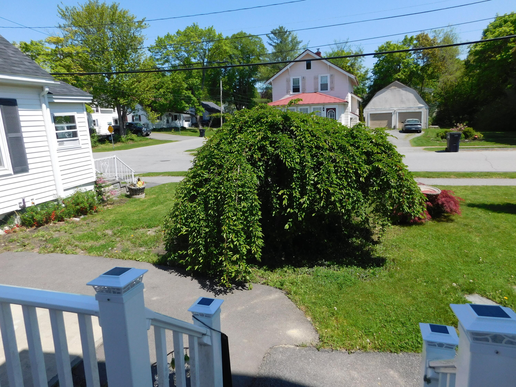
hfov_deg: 73.9
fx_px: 343
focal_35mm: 23
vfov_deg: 58.9
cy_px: 194
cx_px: 258
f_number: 6
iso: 125
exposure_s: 1/400
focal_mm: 4
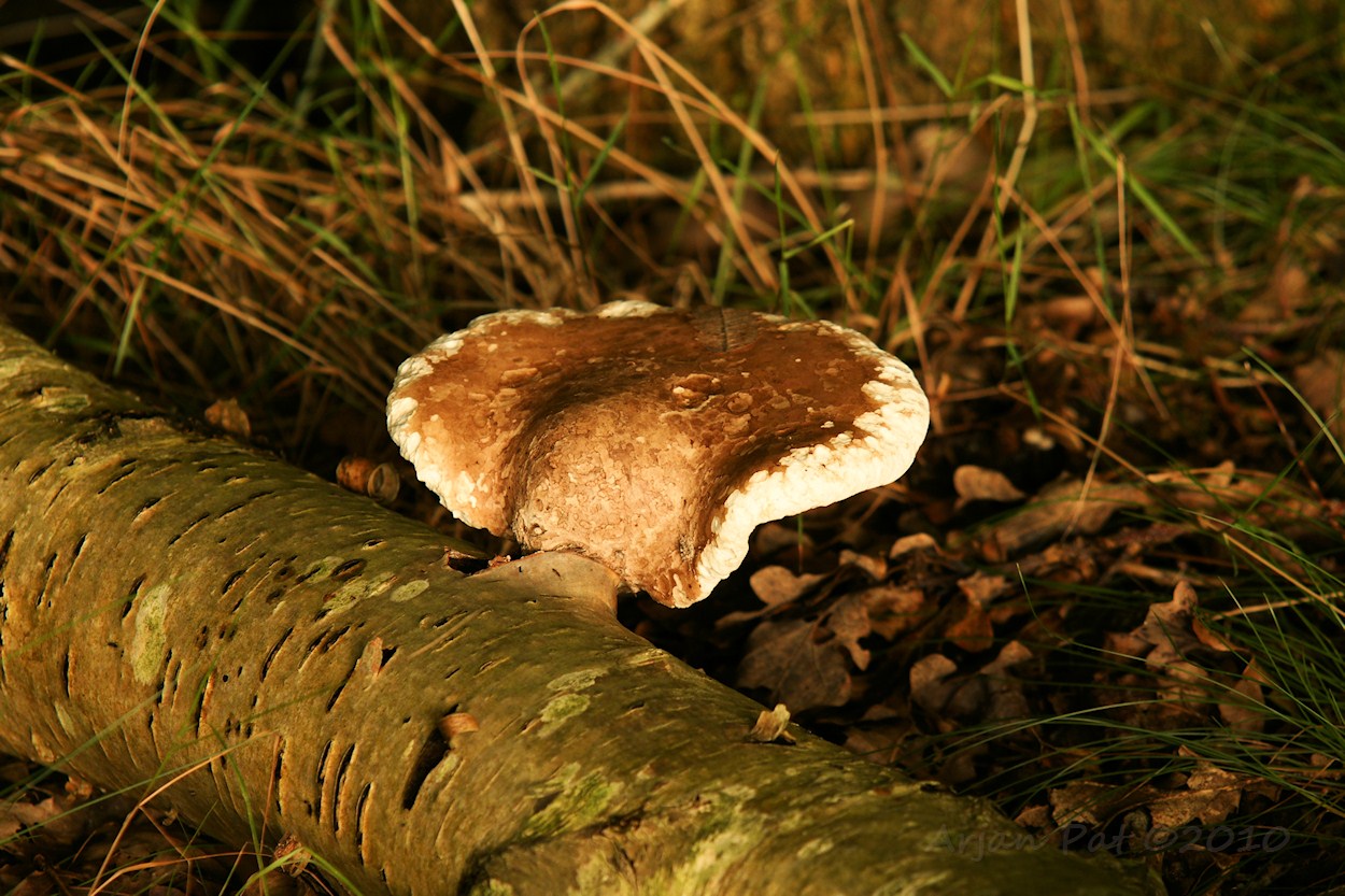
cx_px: 672
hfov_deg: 6.0
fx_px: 12887
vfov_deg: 4.0
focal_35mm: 345
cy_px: 448
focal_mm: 230
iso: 100
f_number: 5.6
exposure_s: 1/60
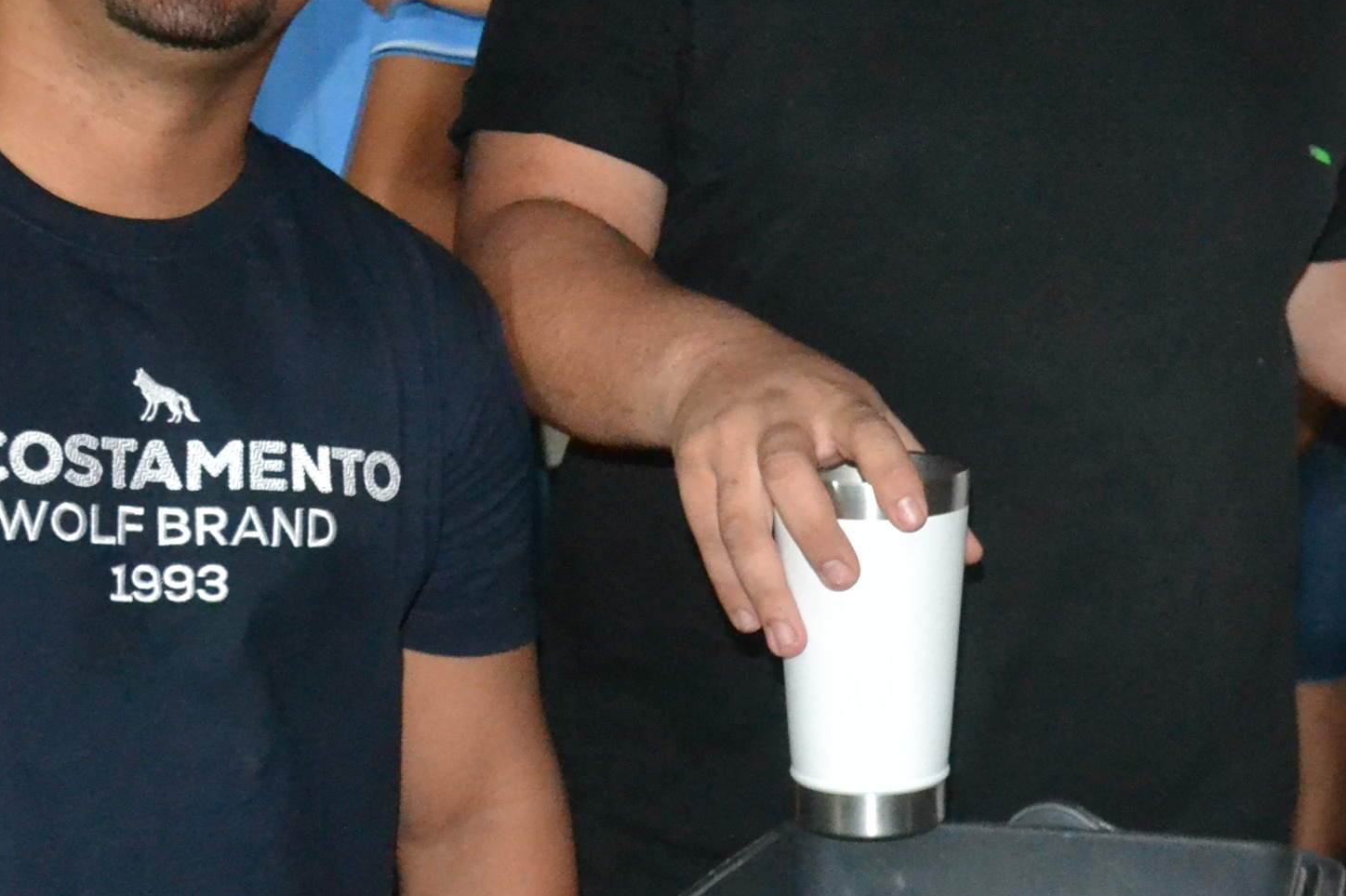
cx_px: 1391
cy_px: 337
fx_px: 3215
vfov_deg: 15.9
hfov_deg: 22.6
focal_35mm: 86
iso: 3200
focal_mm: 18
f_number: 3.5
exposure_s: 1/60
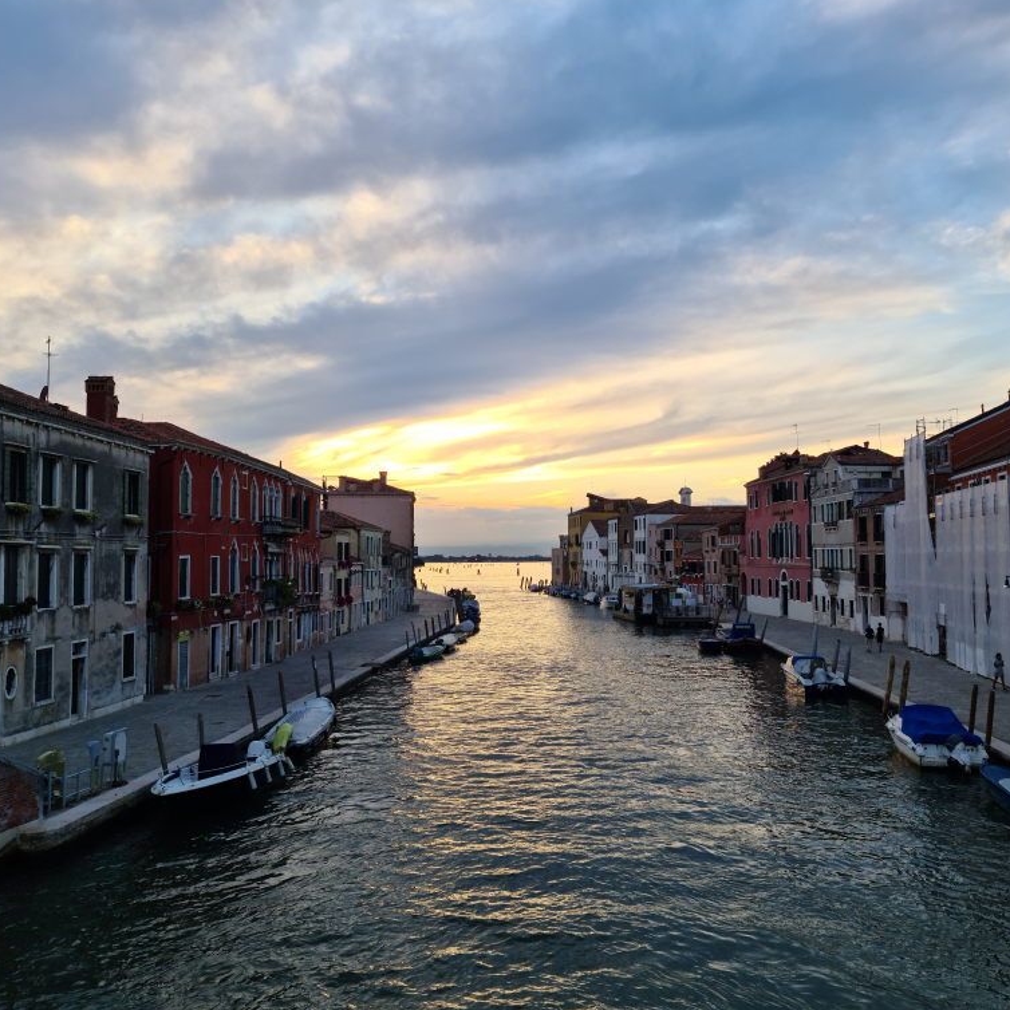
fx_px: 990
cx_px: 605
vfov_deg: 54.0
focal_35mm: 30
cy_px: 498
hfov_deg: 53.7
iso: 50
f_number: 1.8
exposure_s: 1/103
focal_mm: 7
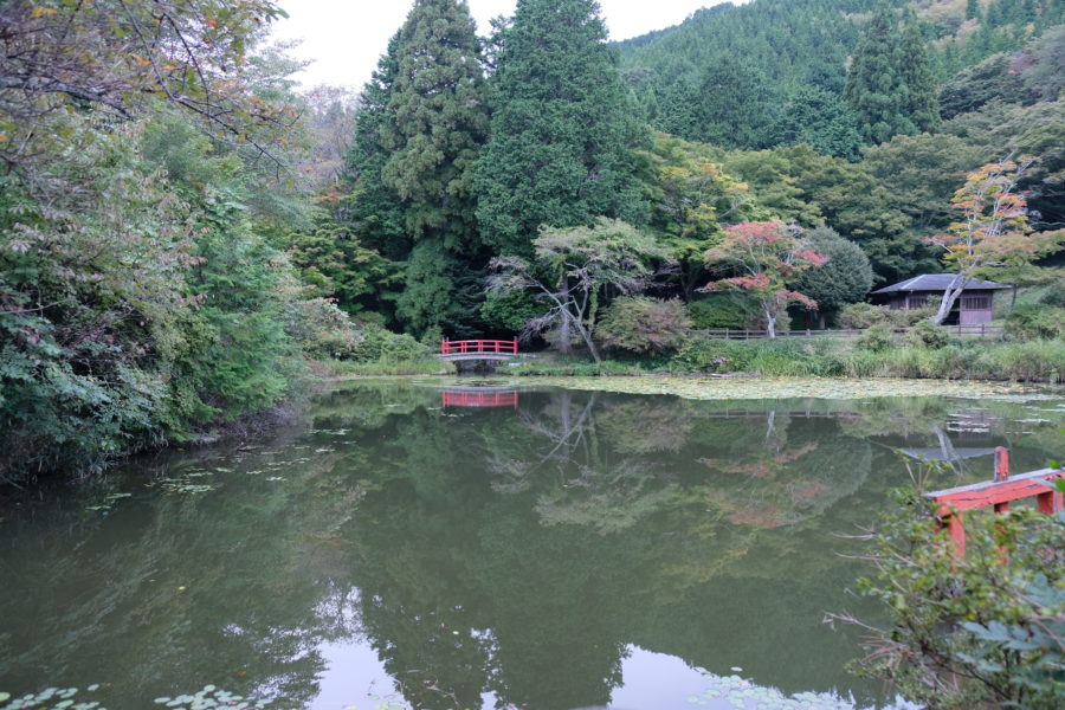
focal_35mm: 27
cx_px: 532
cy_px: 355
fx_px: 799
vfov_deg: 47.9
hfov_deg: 67.4
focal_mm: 18
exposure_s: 1/75
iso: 800
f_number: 2.8
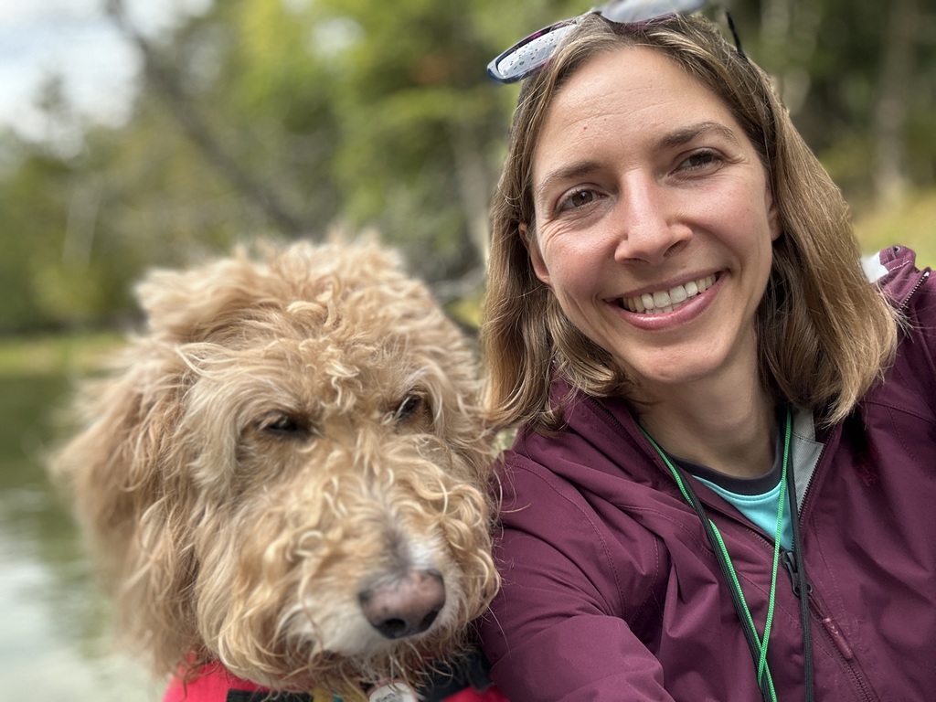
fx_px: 811
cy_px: 351
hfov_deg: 60.0
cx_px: 468
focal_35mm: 30
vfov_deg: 46.8
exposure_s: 1/279
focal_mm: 2.69
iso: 25
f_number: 1.9
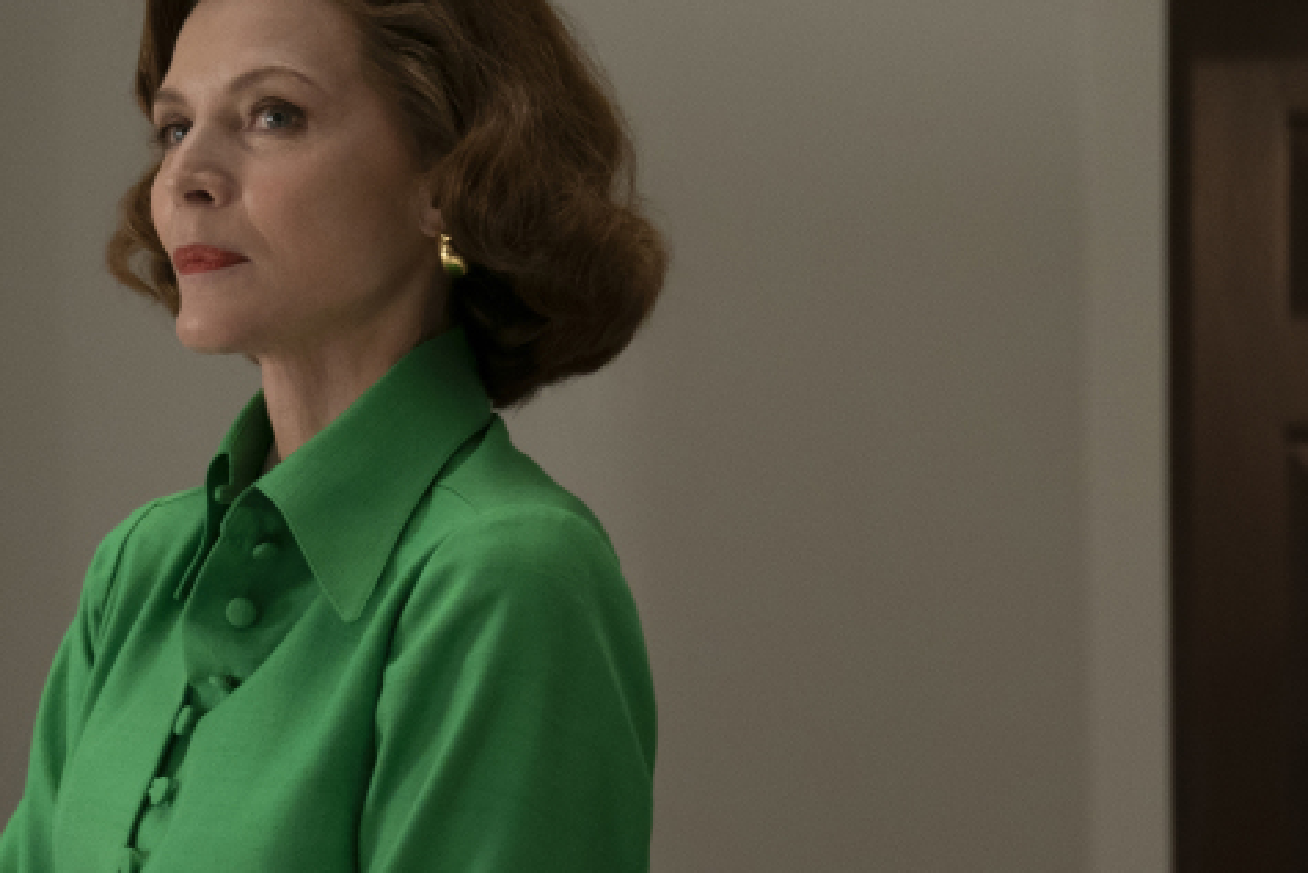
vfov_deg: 9.5
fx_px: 5233
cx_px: 413
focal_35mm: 144
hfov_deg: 14.2
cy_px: 884
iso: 2000
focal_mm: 57
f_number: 2.8
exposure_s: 1/125
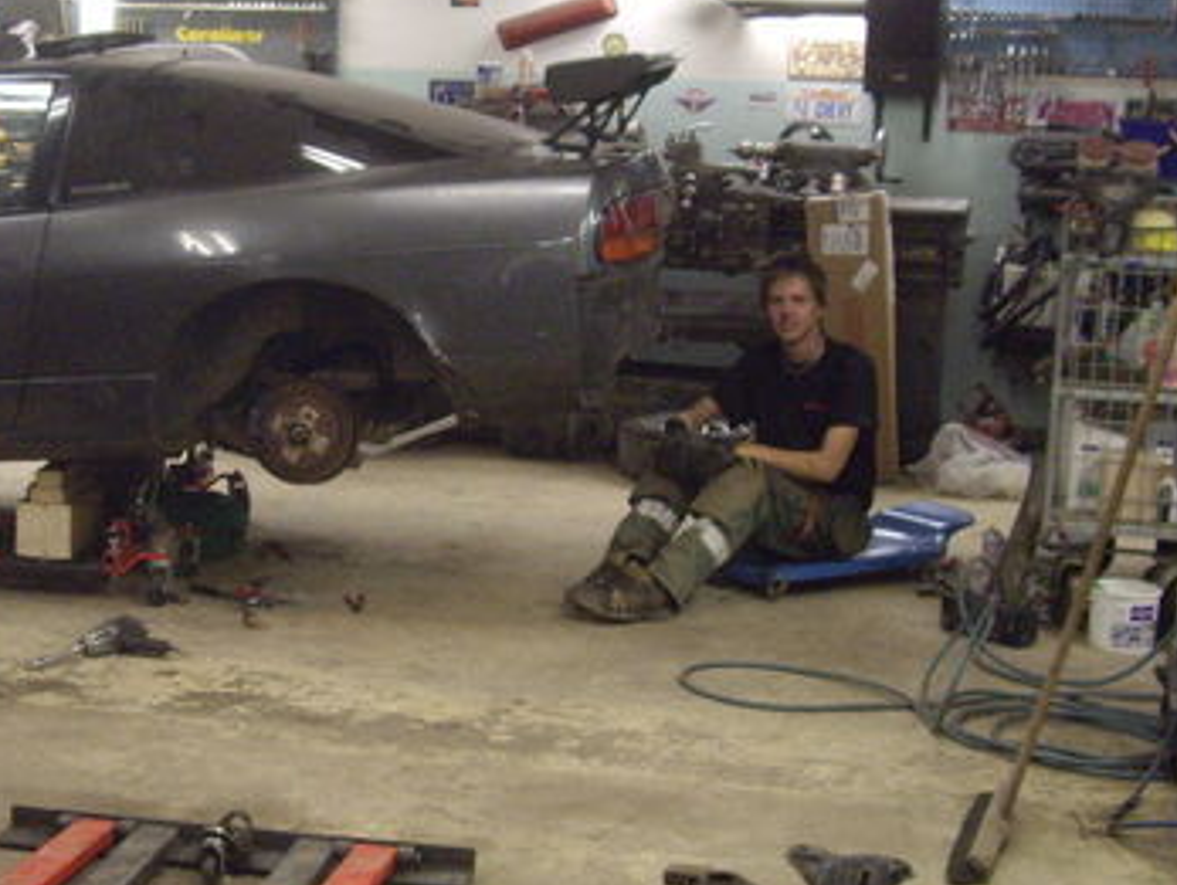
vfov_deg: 21.0
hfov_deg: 27.5
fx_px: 2383
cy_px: 441
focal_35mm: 70
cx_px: 343
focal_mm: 7.9
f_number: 2.8
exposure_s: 1/60
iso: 400
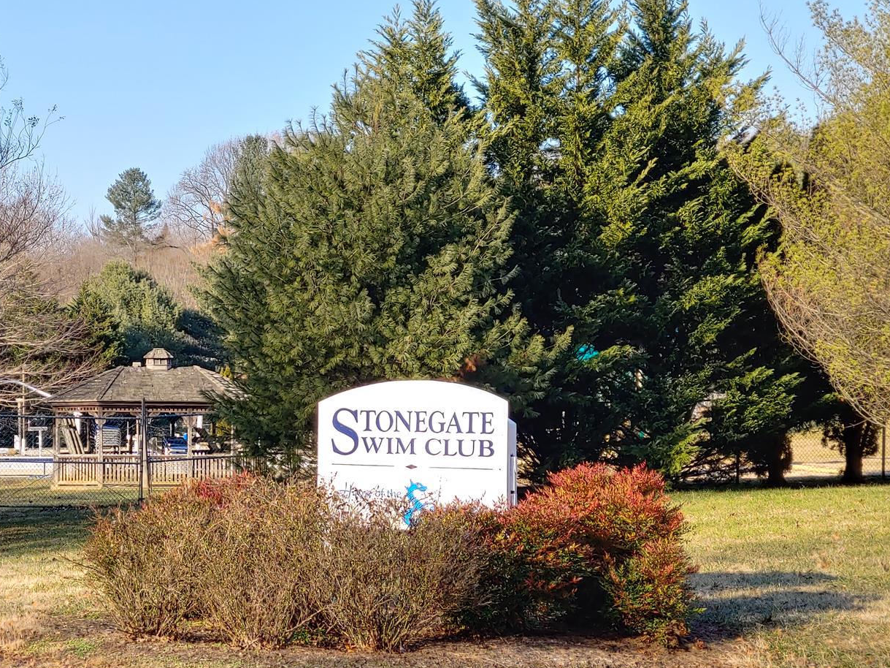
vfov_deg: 17.5
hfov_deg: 23.1
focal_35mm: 84
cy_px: 477
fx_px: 2159
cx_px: 270
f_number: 2.4
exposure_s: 1/255
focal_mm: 5.88
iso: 50
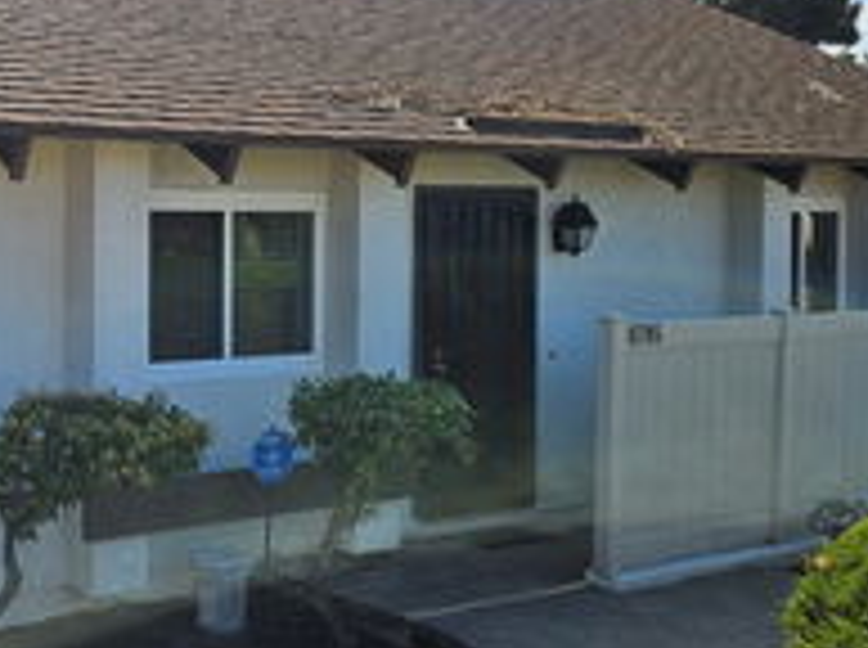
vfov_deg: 28.4
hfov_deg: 36.0
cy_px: 256
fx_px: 1276
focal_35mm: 51
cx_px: 142
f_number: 1.8
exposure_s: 1/1894
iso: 25
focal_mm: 5.4
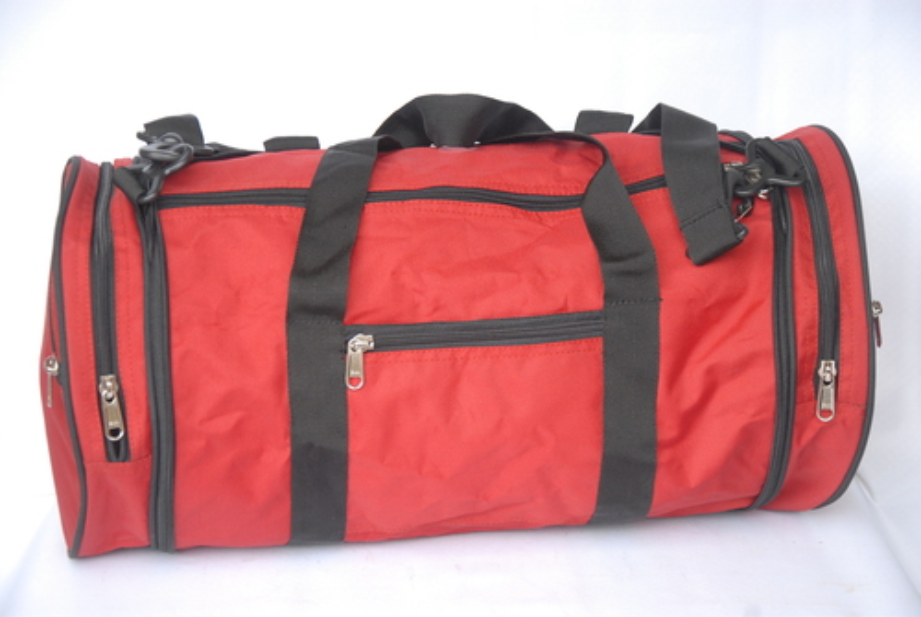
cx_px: 460
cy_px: 308
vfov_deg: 13.9
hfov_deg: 20.6
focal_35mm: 99
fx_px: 2536
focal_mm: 66
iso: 640
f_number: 5.6
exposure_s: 1/60
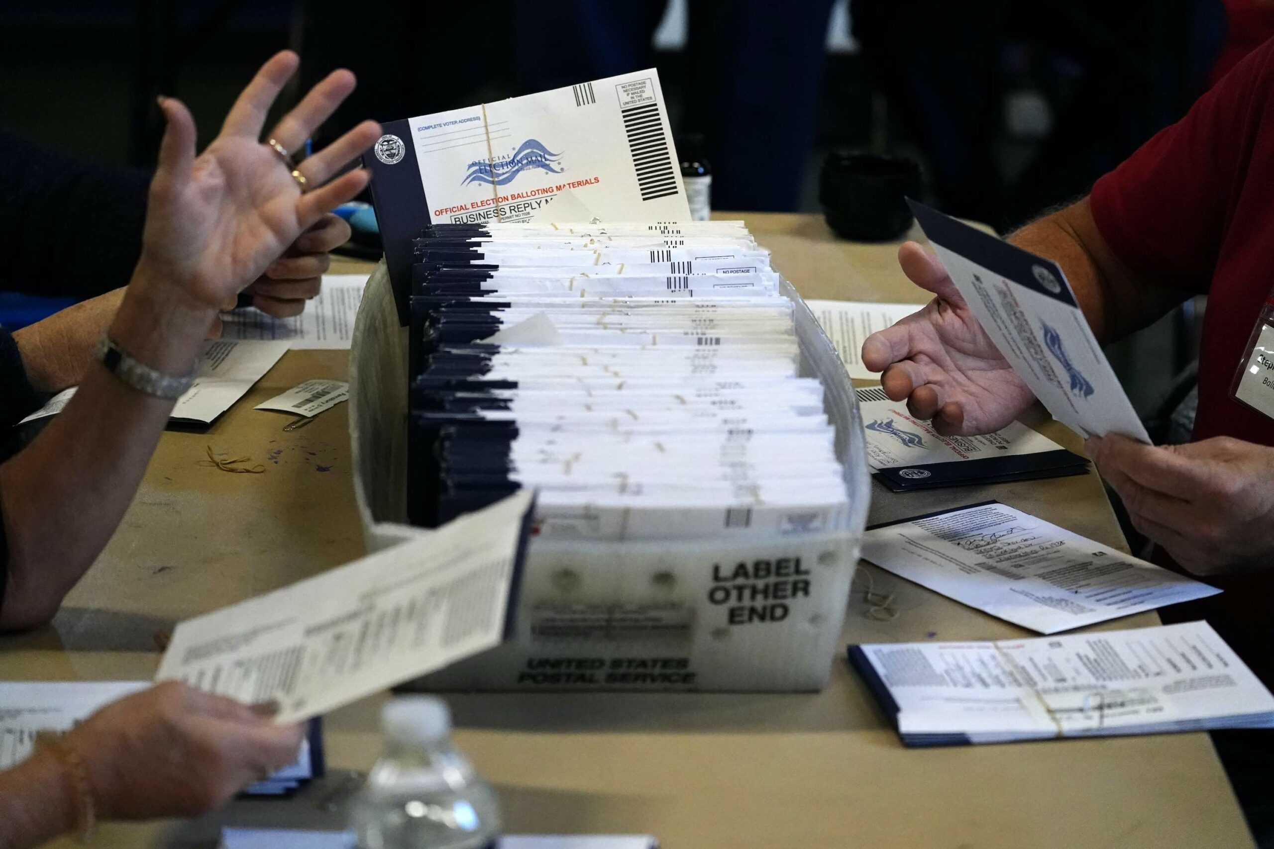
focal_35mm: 100
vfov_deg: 13.7
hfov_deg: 20.4
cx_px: 637
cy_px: 424
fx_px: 3539
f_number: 4.5
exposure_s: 1/500
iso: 6400
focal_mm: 100
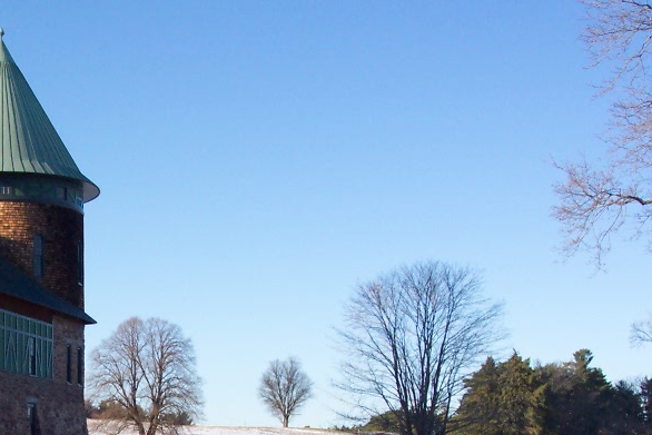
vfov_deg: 19.2
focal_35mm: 70
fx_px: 1268
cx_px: 62
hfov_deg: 27.8
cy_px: 383
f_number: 4.8
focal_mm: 8
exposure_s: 1/350
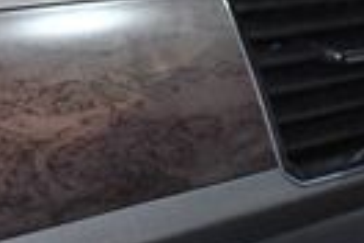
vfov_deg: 7.8
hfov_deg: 11.5
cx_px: -72
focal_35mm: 175
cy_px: 229
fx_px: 1769
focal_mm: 24
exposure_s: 1/60
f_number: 4
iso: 5600
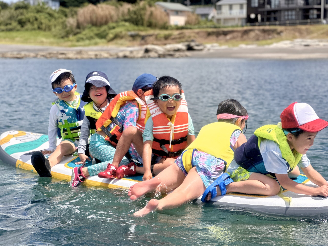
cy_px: 123
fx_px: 730
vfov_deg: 19.1
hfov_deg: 25.3
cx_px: 164
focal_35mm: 77
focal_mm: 9
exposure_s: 1/1143
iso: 32
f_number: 2.8
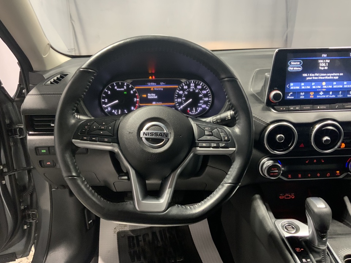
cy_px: 132
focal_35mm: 29
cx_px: 176
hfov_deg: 61.7
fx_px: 294
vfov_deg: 48.2
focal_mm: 3
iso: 200
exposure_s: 1/60
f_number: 1.8
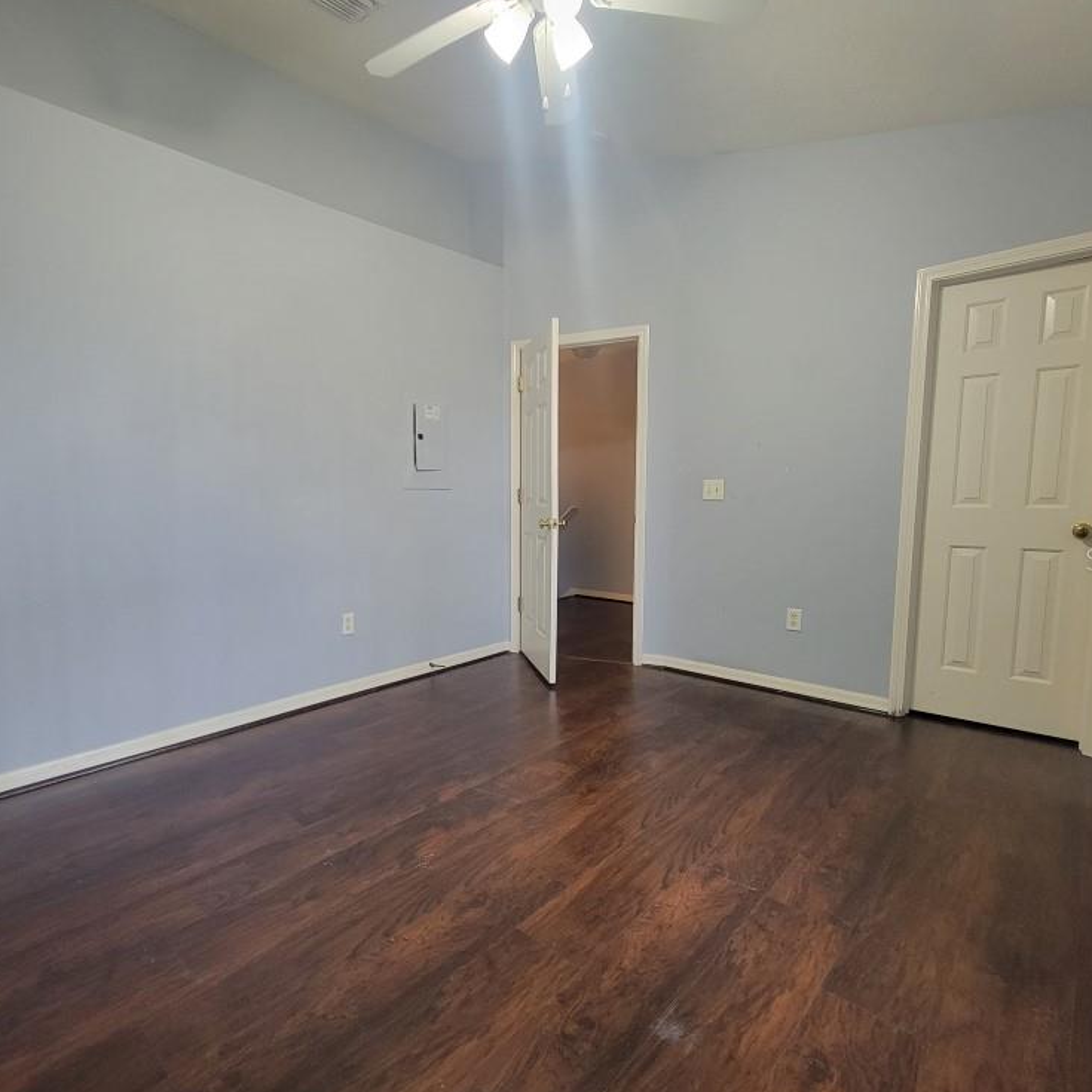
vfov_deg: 87.4
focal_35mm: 16
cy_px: 559
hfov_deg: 86.8
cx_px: 465
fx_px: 571
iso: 320
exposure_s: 1/30
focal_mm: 2.2
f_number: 2.2
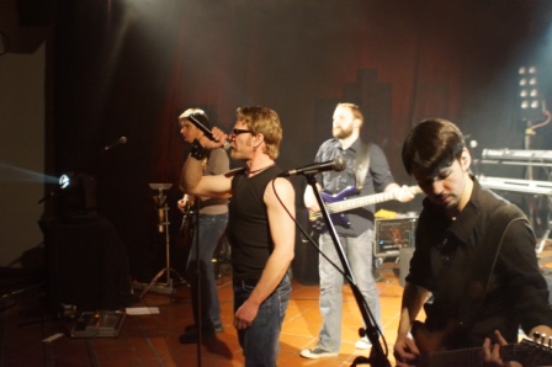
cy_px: 184
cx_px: 276
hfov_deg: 46.4
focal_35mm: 42
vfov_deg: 31.8
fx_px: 644
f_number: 3.5
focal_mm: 28
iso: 6400
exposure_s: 1/40
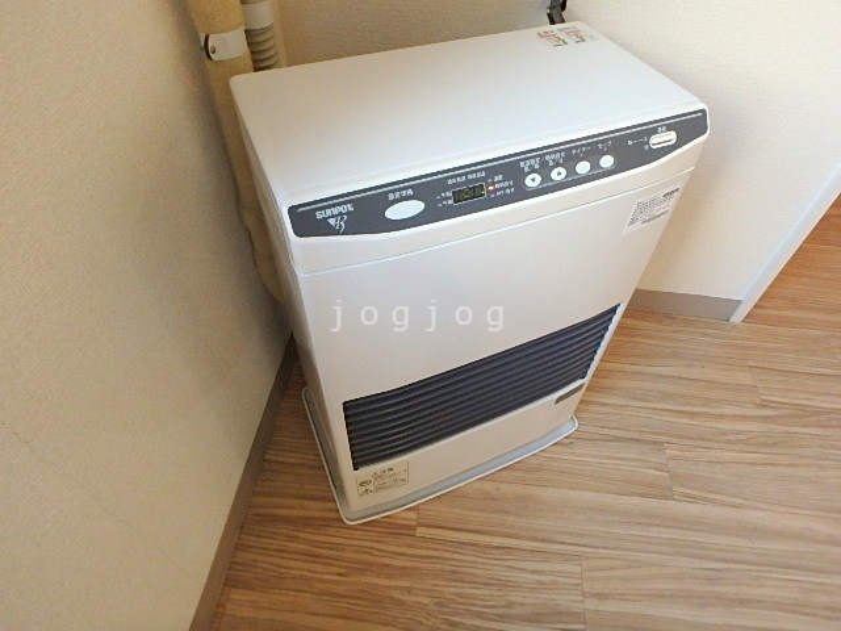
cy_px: 316
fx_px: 510
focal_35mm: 21
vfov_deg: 63.4
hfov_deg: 79.0
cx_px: 420
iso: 400
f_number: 3.5
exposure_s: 1/30
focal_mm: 3.7
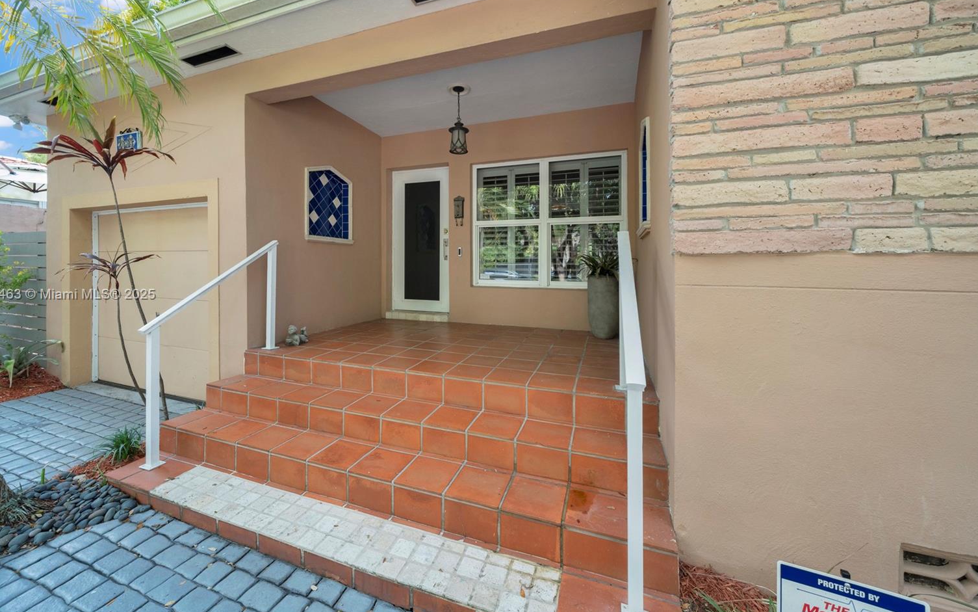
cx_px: 467
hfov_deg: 109.3
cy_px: 295
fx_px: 347
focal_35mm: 13
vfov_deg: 82.8
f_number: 11
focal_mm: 12
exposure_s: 1/50
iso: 640
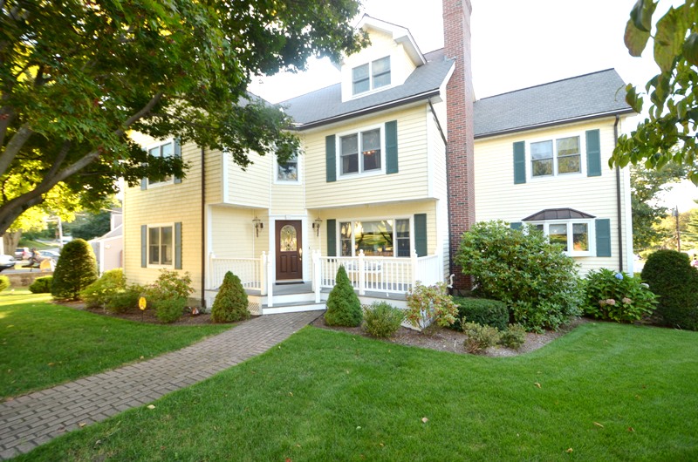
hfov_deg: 100.5
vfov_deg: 77.1
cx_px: 349
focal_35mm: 15
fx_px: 290
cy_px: 231
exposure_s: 1/50
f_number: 3.5
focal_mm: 10
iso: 100
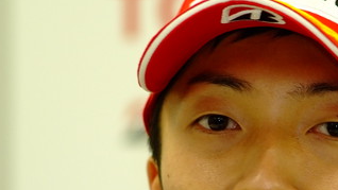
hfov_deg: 3.4
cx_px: 238
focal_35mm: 641
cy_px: 202
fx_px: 5746
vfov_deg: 1.9
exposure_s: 1/125
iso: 800
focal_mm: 180
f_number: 2.8
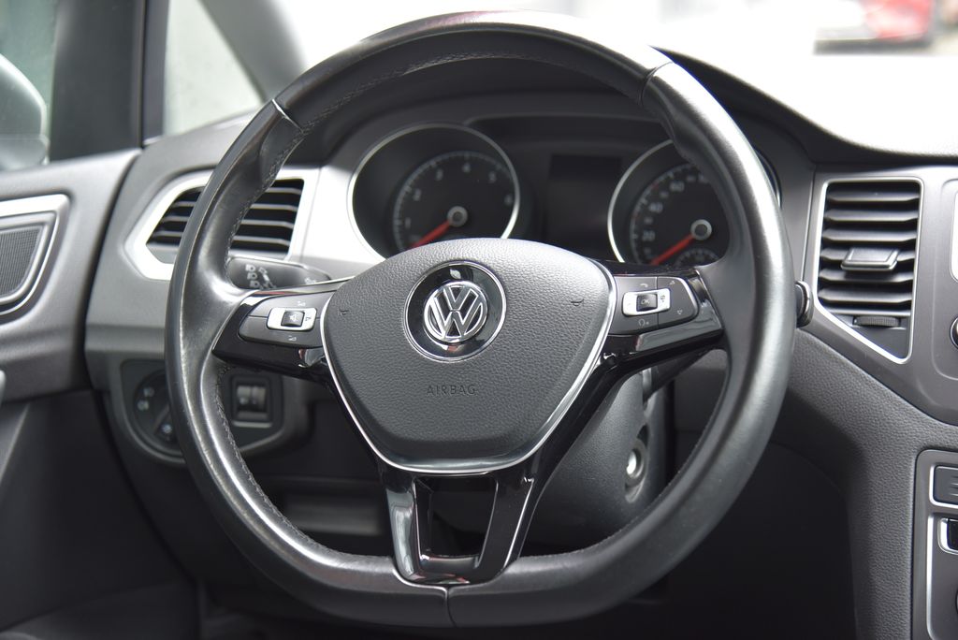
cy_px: 320
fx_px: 1544
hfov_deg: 34.5
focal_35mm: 58
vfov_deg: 23.4
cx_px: 479
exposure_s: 1/50
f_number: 4
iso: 500
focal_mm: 58
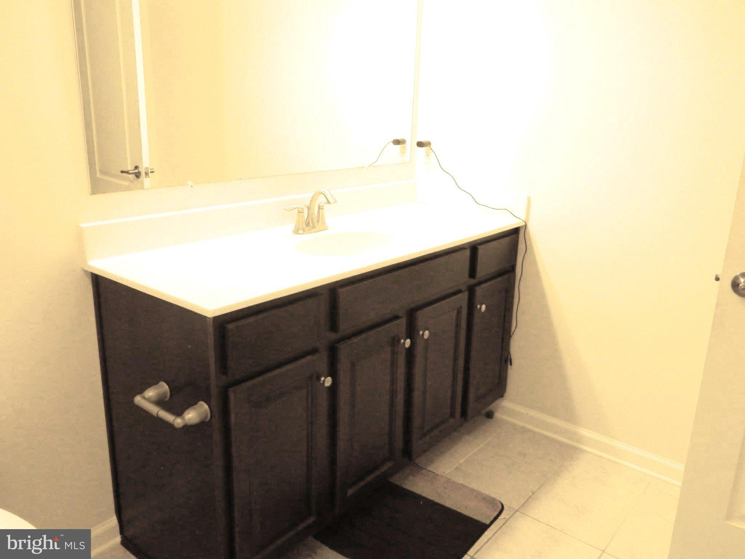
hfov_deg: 63.4
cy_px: 280
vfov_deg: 49.7
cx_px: 372
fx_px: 603
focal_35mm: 28
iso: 400
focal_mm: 5.1
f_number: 3.2
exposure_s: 1/30
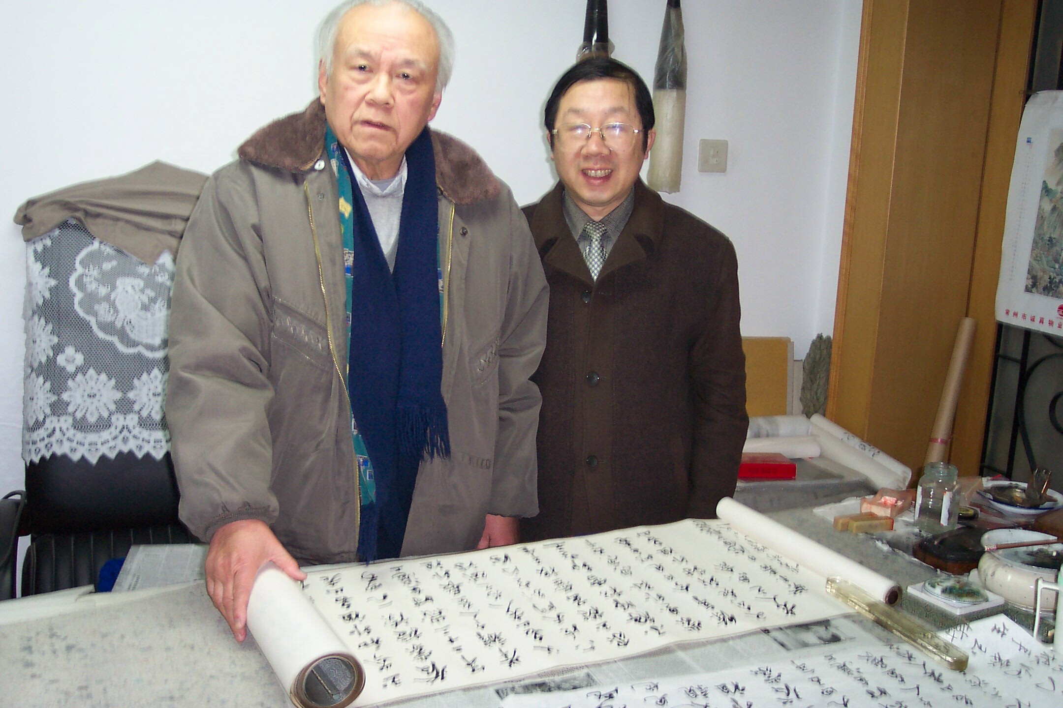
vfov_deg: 35.1
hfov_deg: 50.7
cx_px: 532
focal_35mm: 38
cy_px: 354
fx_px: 1122
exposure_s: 1/30
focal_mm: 8
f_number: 2.8
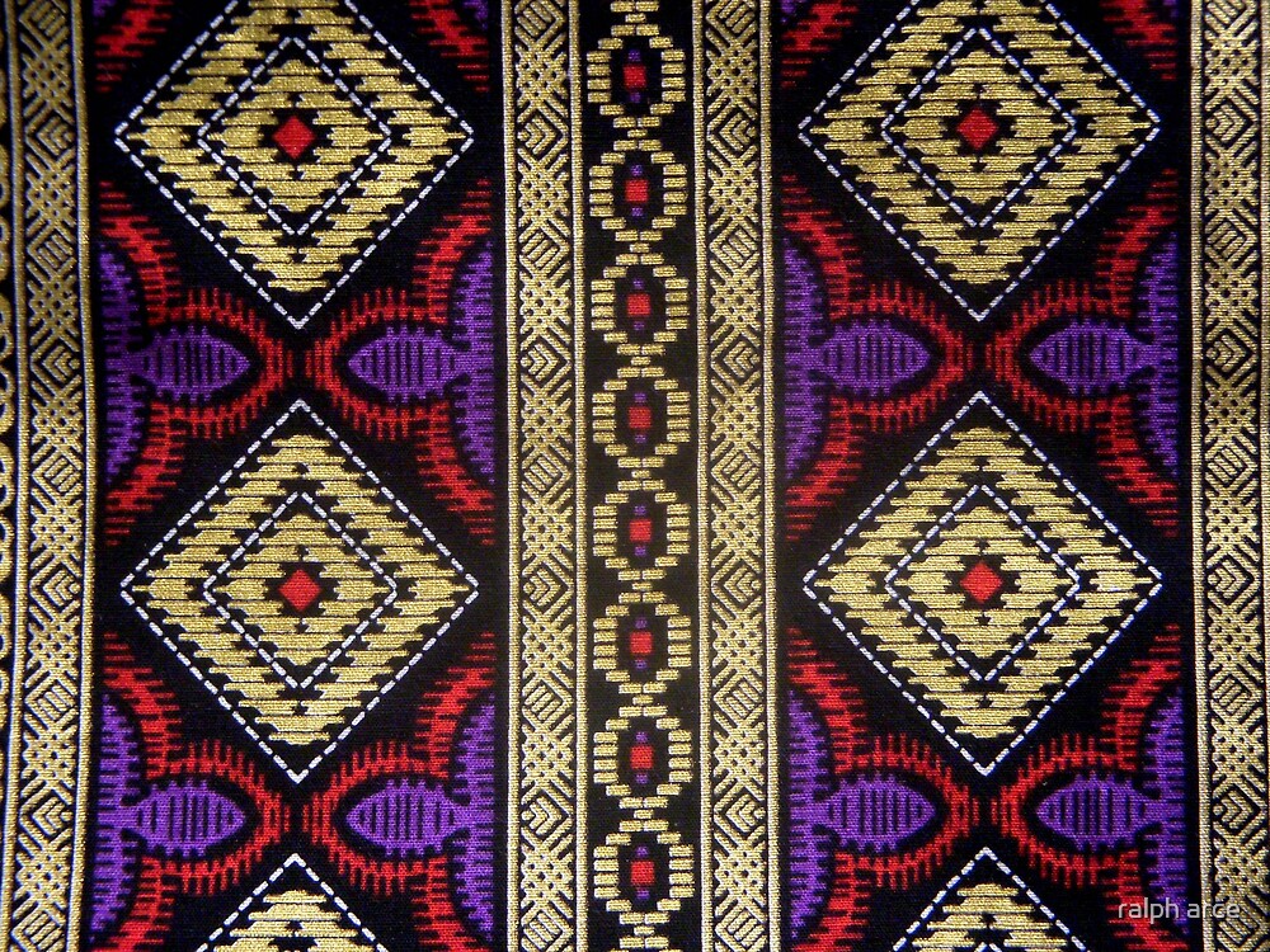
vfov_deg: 22.3
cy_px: 476
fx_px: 2421
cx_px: 635
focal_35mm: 66
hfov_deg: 29.4
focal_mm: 11
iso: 400
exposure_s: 1/8
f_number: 3.7
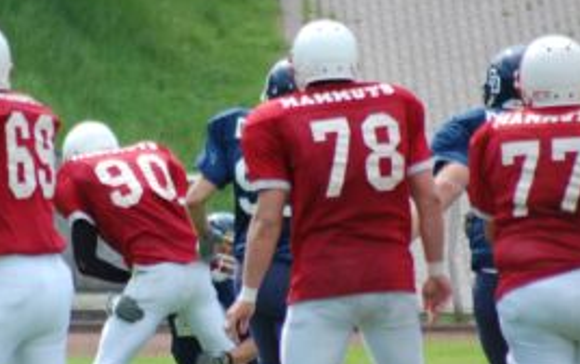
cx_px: 161
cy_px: 197
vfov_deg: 1.7
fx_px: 12229
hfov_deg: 2.7
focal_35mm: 773
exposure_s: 1/640
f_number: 5.6
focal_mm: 300
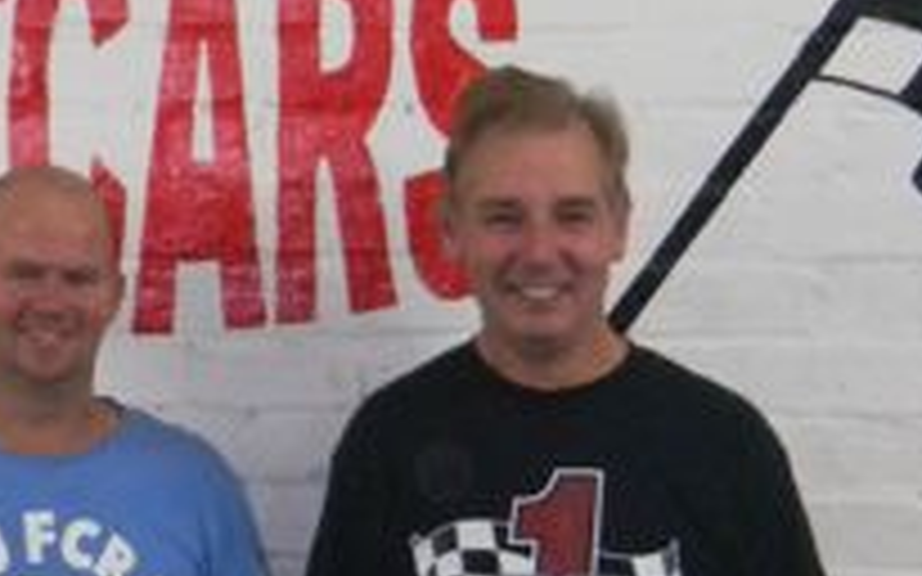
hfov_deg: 16.0
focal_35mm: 126
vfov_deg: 10.4
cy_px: 166
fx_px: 3165
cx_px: -126
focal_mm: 6.9
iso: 400
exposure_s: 1/38
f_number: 4
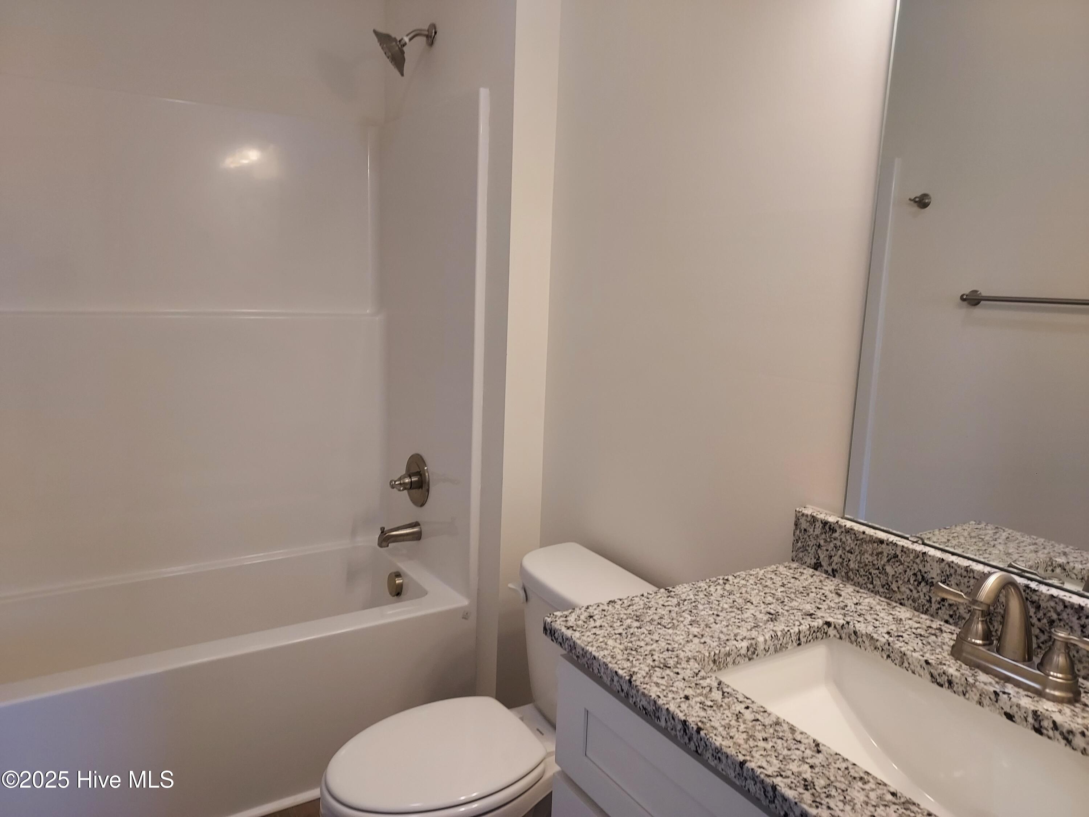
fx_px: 755
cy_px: 408
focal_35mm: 24
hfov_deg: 71.6
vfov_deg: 56.8
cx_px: 544
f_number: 1.8
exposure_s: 1/60
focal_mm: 4.6
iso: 80
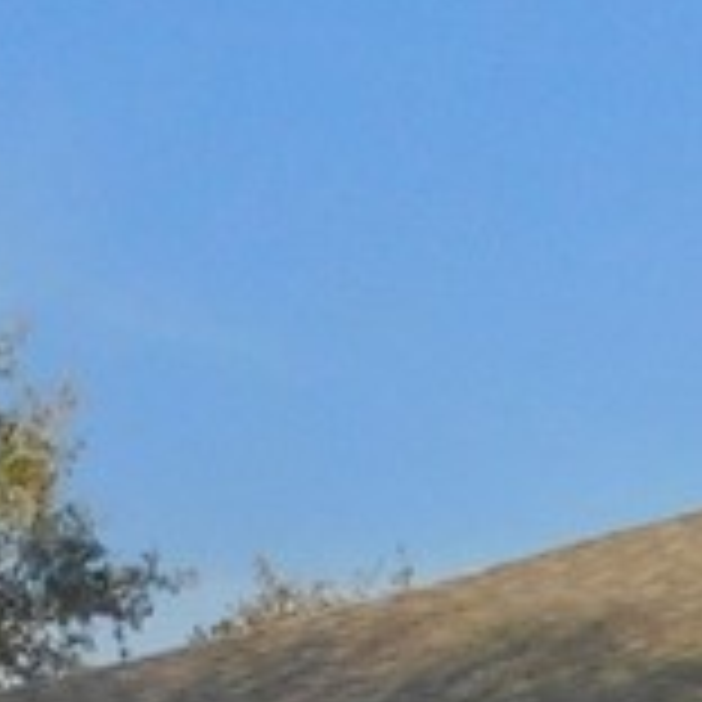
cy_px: 1881
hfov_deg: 8.3
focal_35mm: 209
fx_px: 4795
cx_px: -72
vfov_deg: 7.6
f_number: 3
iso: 125
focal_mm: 4
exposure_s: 1/1250
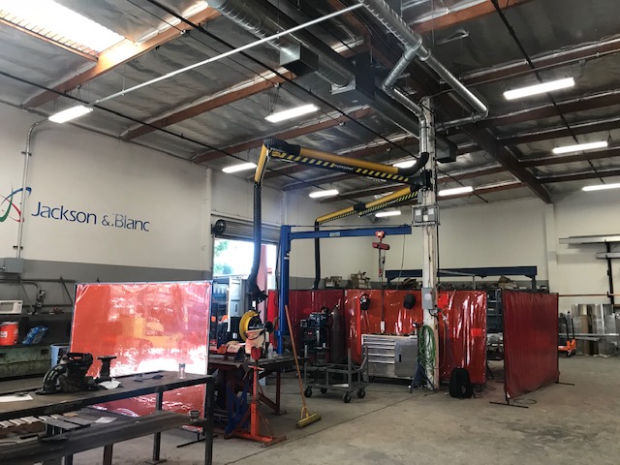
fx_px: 502
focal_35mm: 28
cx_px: 310
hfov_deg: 63.4
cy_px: 232
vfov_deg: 49.7
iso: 32
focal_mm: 3.99
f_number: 1.8
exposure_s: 1/30
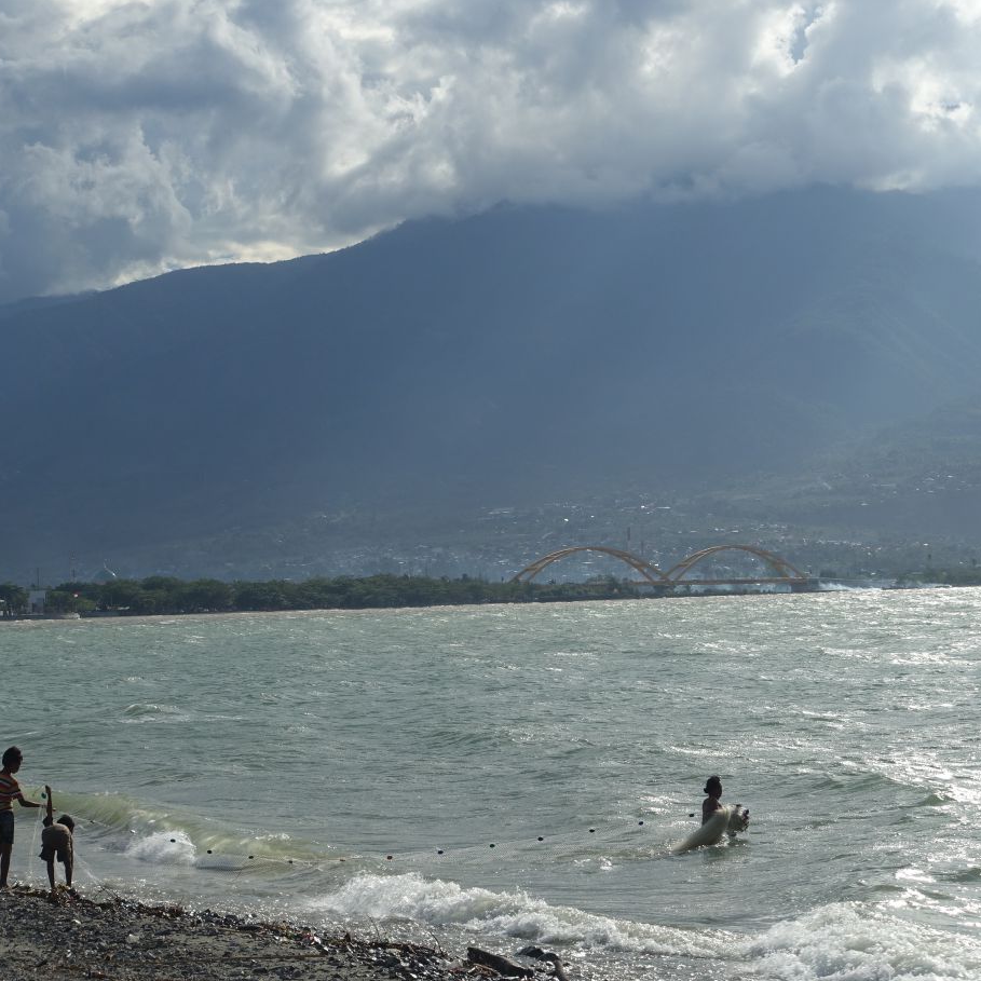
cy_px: 490
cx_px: 479
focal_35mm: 87
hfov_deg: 19.9
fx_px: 2789
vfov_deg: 19.9
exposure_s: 1/125
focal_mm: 25
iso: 125
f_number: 5.6
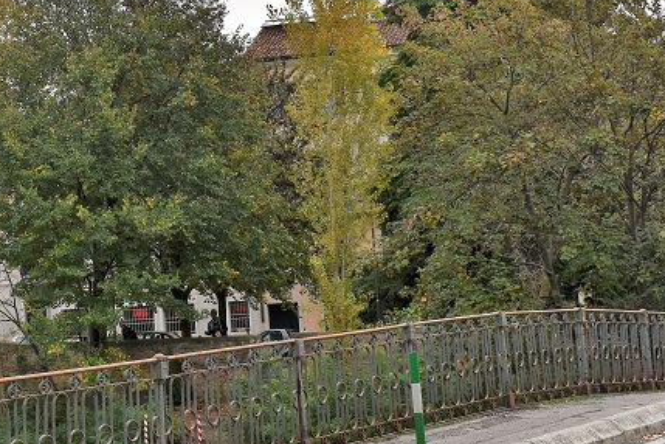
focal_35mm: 85
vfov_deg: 15.8
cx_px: 102
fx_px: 1571
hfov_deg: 23.4
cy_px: 33
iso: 200
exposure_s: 1/320
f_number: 9
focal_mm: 27
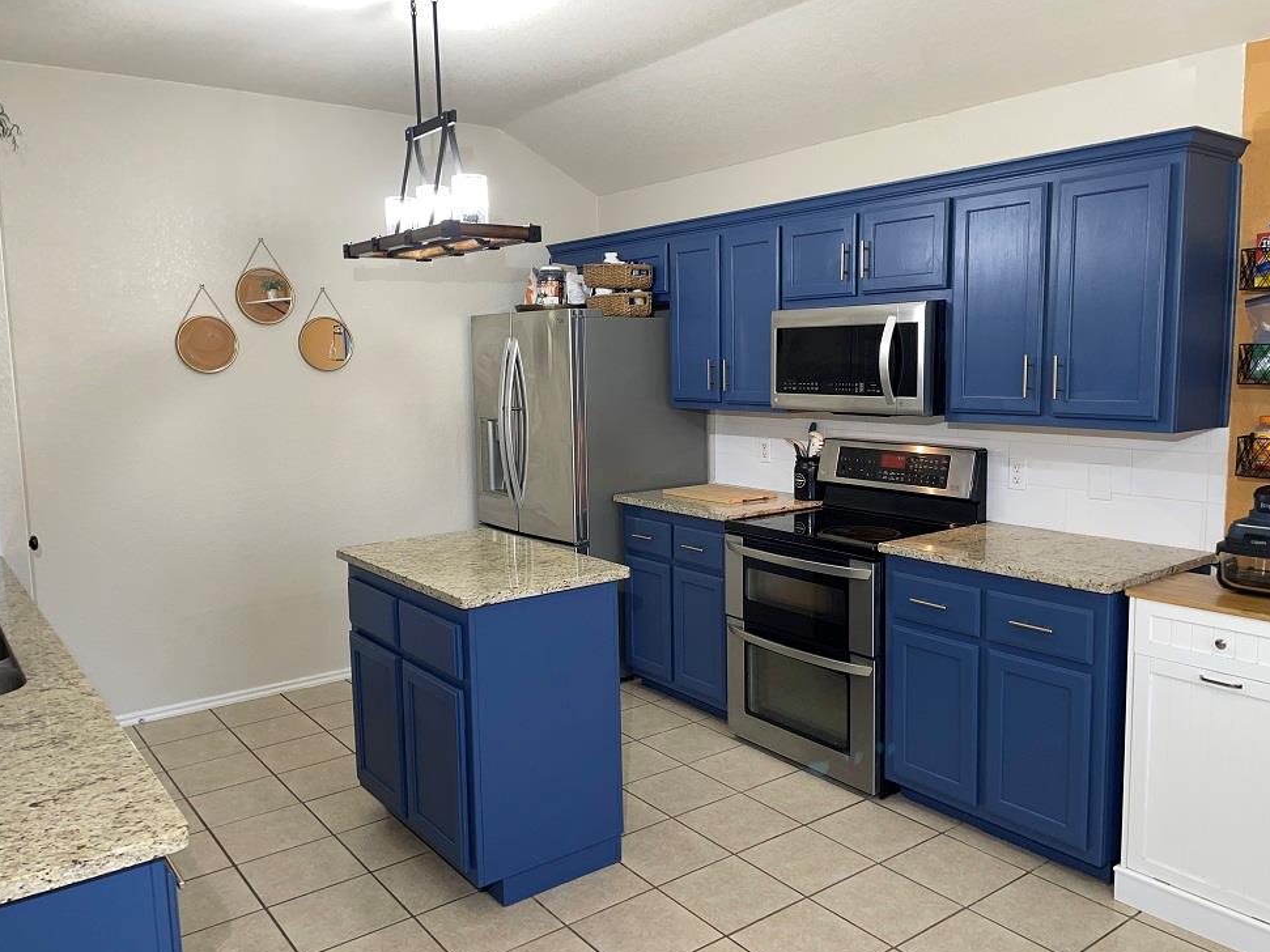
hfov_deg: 65.3
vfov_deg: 51.3
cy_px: 471
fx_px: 990
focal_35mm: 27
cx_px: 634
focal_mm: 4.2
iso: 32
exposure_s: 1/26
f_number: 1.6
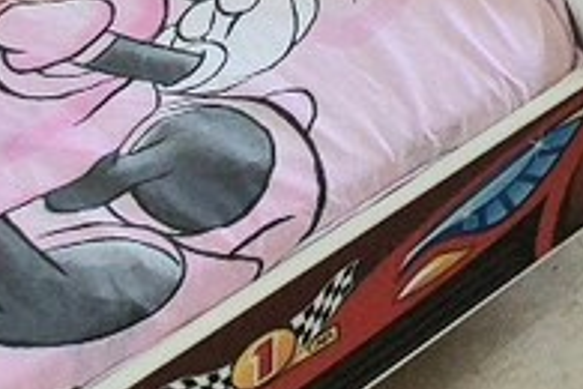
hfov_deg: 16.4
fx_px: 1457
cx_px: 1211
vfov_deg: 11.0
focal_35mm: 90
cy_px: -711
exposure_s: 1/370
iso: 200
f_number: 2.2
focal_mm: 2.2
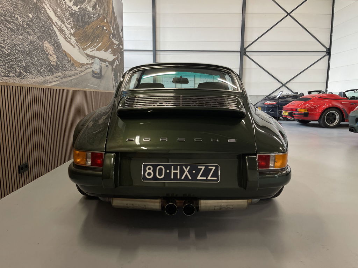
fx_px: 259
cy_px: 134
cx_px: 179
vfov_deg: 54.9
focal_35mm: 25
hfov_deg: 69.4
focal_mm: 5.1
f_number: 1.6
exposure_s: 1/100
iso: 100
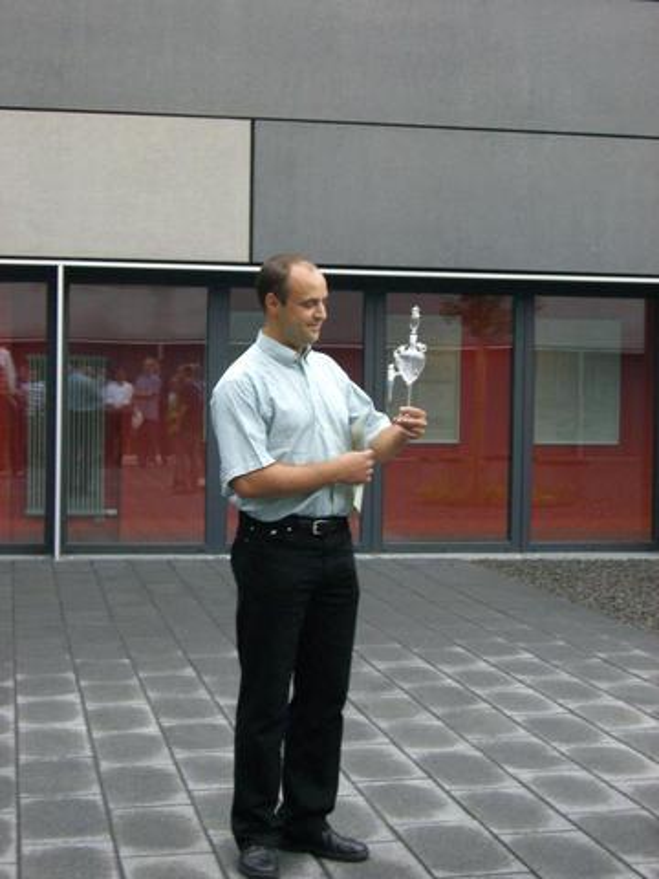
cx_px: 330
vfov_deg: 29.4
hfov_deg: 22.3
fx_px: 1675
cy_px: 440
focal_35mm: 66
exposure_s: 1/80
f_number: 3.6
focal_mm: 10.7
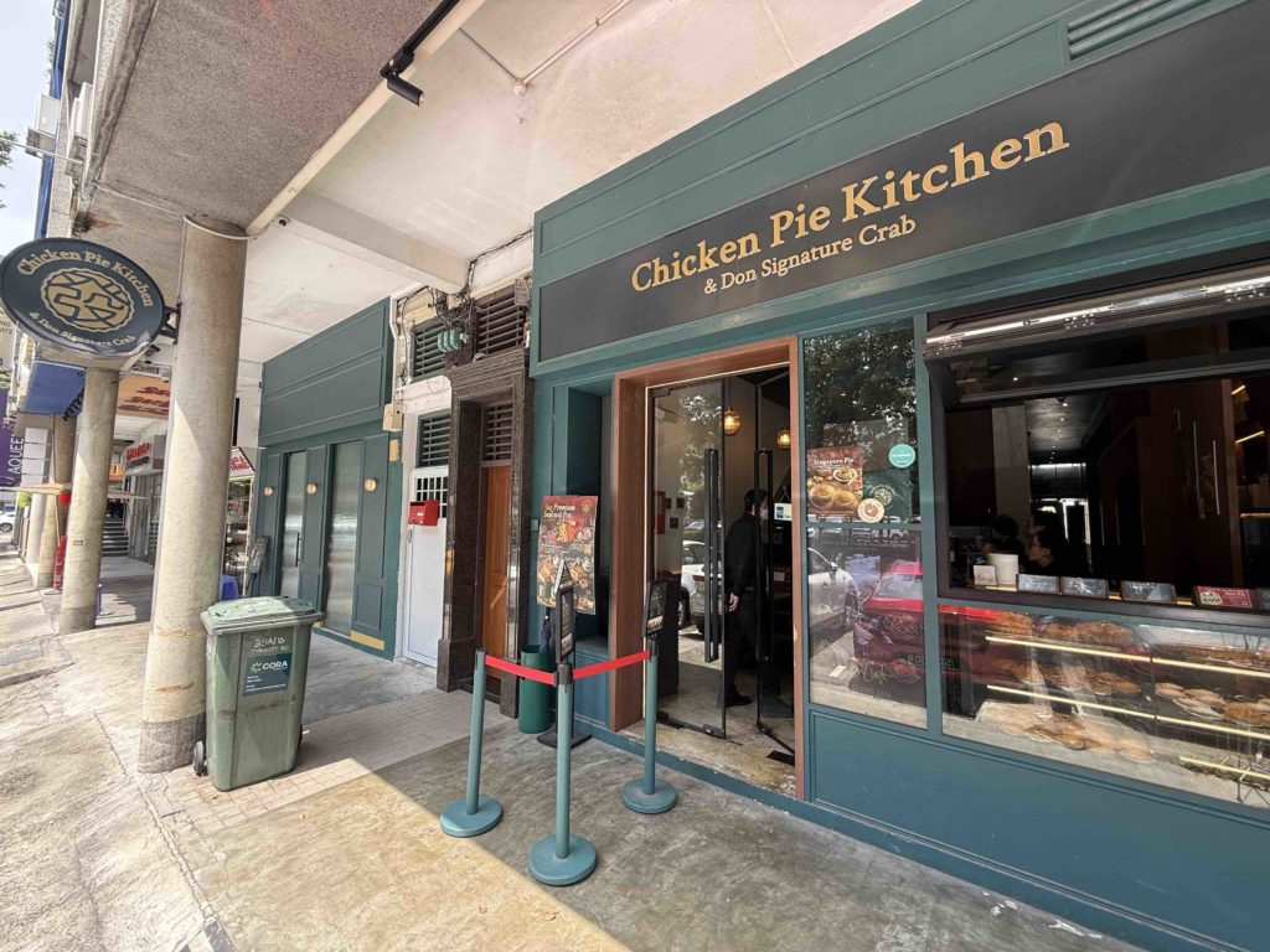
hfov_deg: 102.1
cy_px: 476
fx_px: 514
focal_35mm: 14
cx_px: 635
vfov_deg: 85.7
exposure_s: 1/145
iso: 64
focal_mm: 2.22
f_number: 2.2
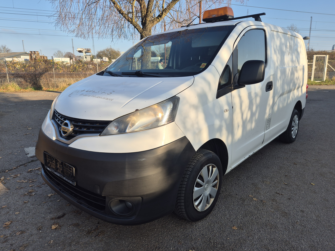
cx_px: 170
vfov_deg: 56.8
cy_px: 121
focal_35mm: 24
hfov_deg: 71.6
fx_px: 232
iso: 25
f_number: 1.8
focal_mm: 5.4
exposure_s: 1/918
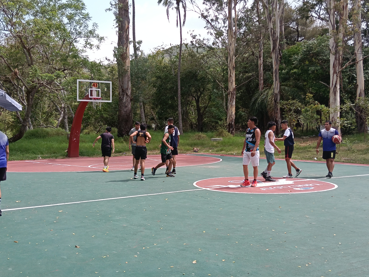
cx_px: 186
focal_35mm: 40
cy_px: 139
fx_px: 426
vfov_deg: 36.0
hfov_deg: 46.8
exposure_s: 1/357
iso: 50
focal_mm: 3.98
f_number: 1.8
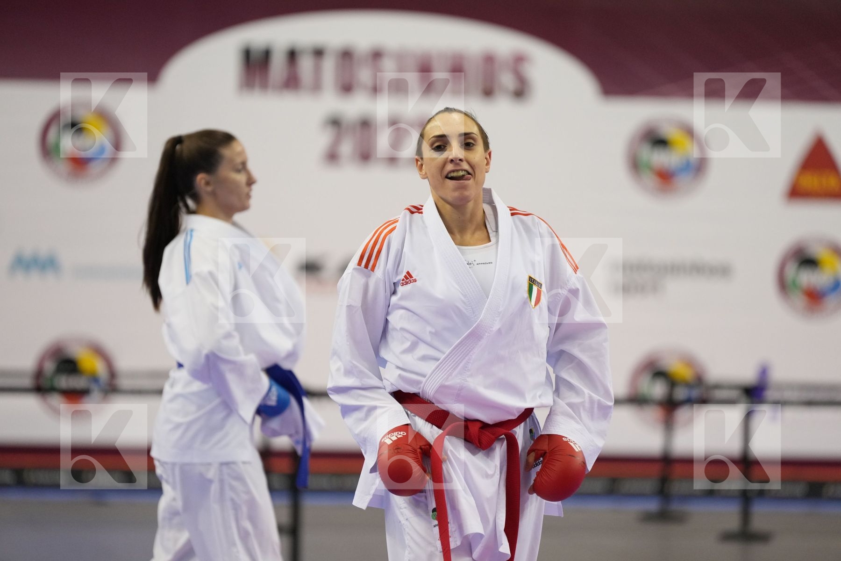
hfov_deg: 10.3
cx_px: 420
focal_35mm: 200
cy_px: 280
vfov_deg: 6.9
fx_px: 4672
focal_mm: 200
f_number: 2.8
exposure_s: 1/1000
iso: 3200
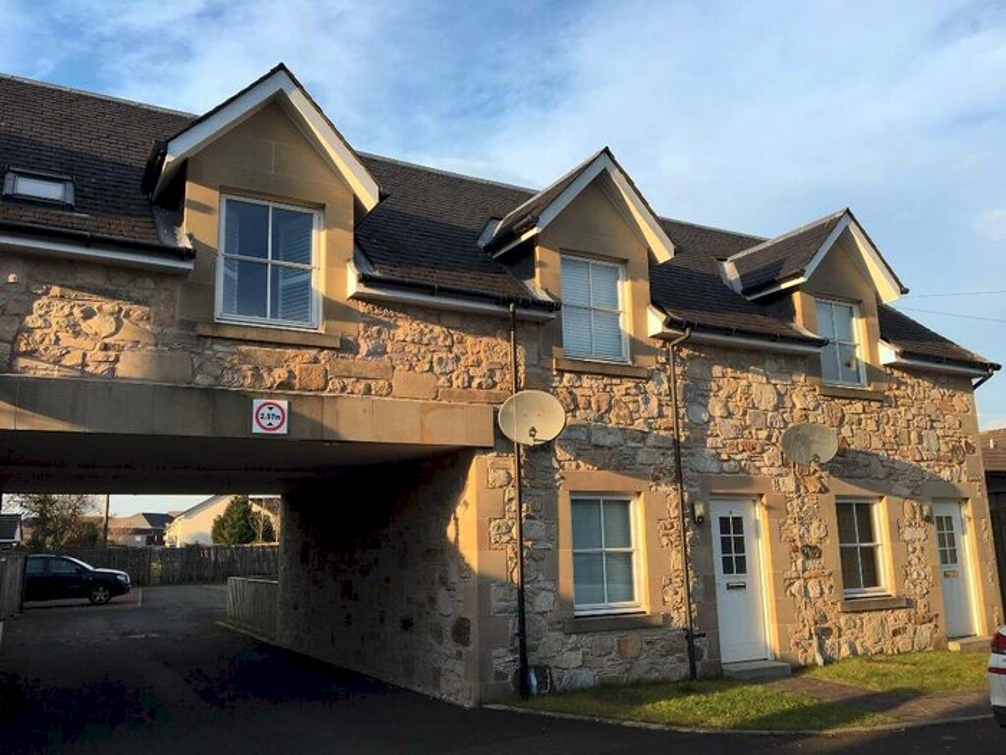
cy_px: 378
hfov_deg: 61.7
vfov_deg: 48.2
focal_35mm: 29
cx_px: 503
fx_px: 843
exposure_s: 1/732
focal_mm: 4.15
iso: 25
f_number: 2.2
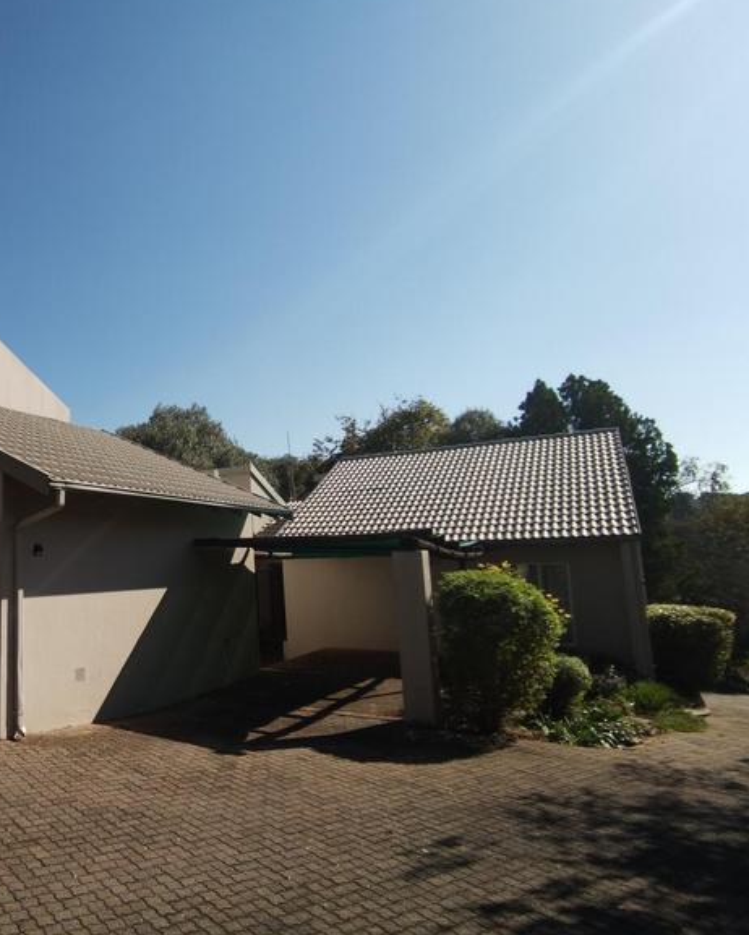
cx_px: 104
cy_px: 463
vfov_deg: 72.6
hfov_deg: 54.6
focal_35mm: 23
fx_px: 637
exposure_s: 1/1259
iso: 50
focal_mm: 2.26
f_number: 2.2
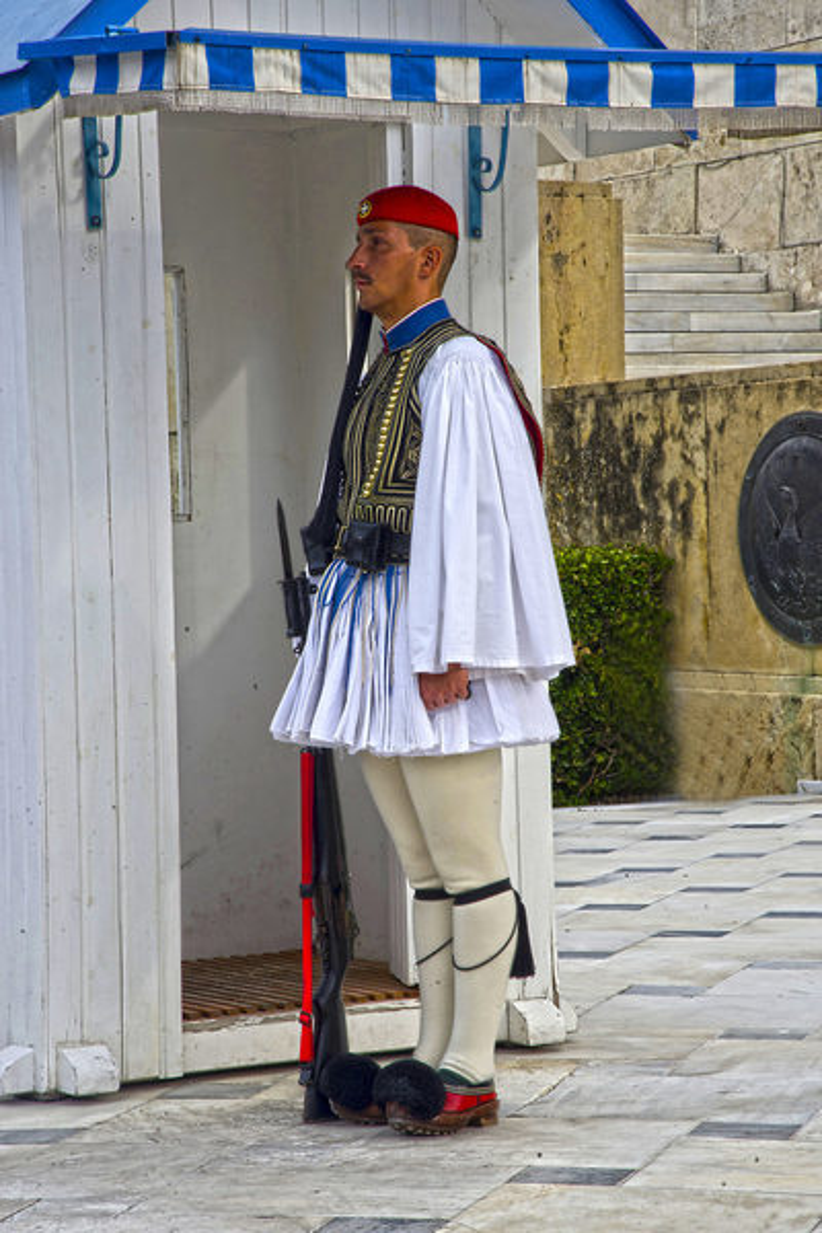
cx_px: 411
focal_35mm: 120
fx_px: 4110
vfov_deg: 17.1
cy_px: 616
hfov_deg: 11.4
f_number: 22
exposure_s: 1/30
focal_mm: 120
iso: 200
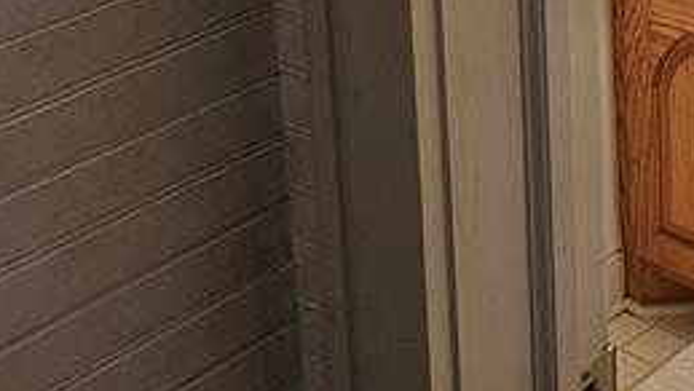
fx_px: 1823
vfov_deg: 11.2
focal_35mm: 99
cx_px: 890
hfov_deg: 19.9
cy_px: -354
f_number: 1.8
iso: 125
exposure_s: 1/120
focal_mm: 5.4
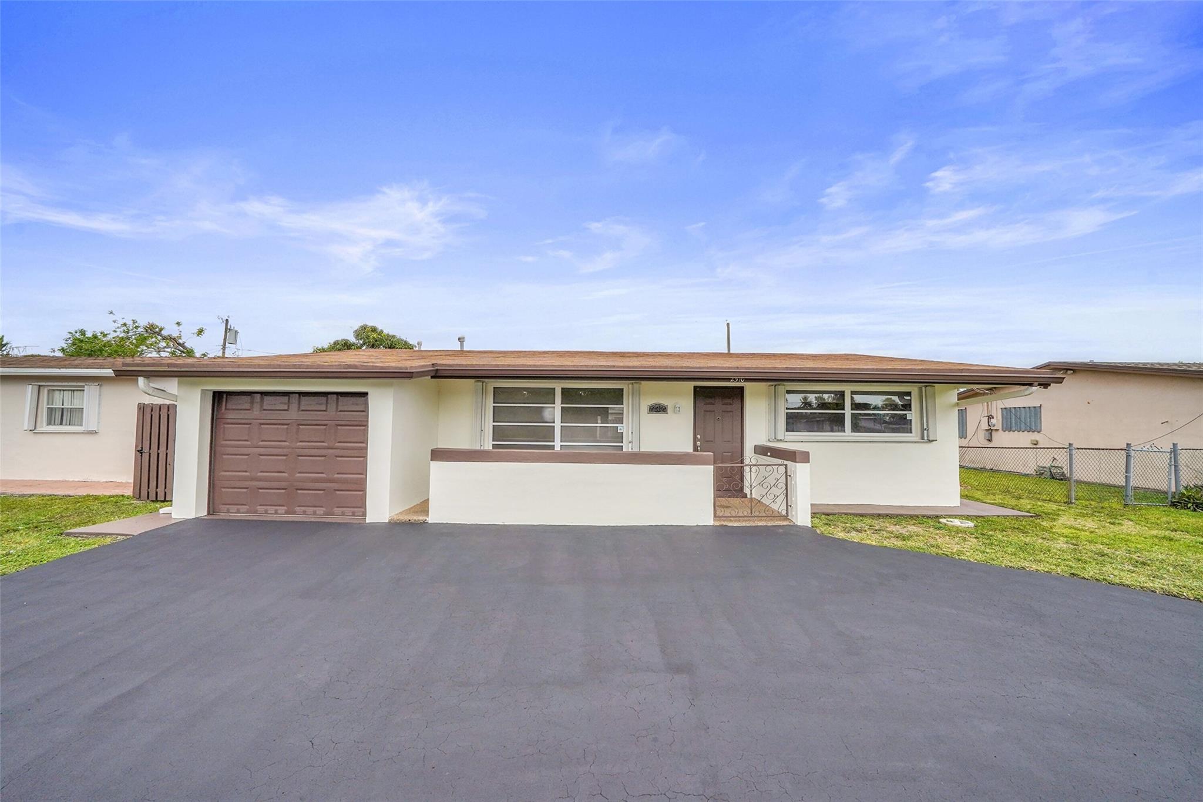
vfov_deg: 90.0
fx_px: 401
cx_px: 602
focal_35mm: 12
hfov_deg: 112.6
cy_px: 401
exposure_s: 1/200
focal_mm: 12
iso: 400
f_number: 16
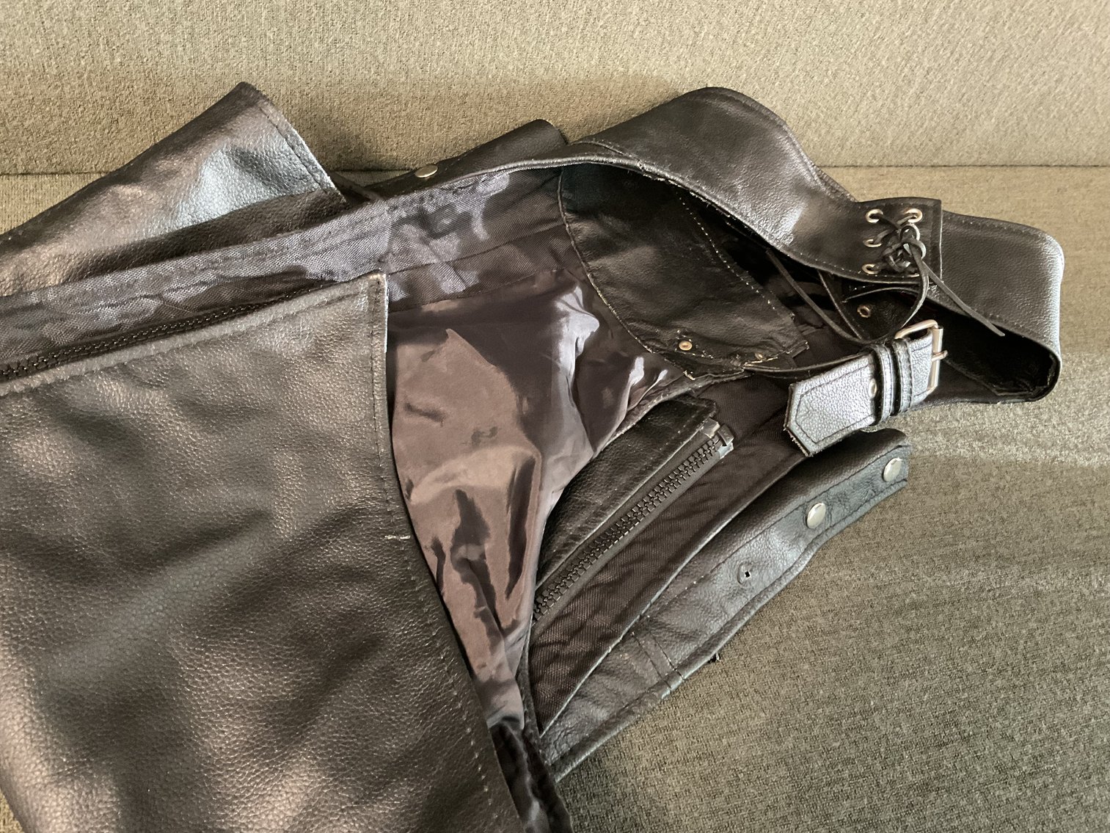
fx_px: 930
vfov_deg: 48.2
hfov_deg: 61.7
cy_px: 416
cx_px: 555
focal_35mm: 29
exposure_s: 1/25
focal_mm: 3
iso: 500
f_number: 1.8
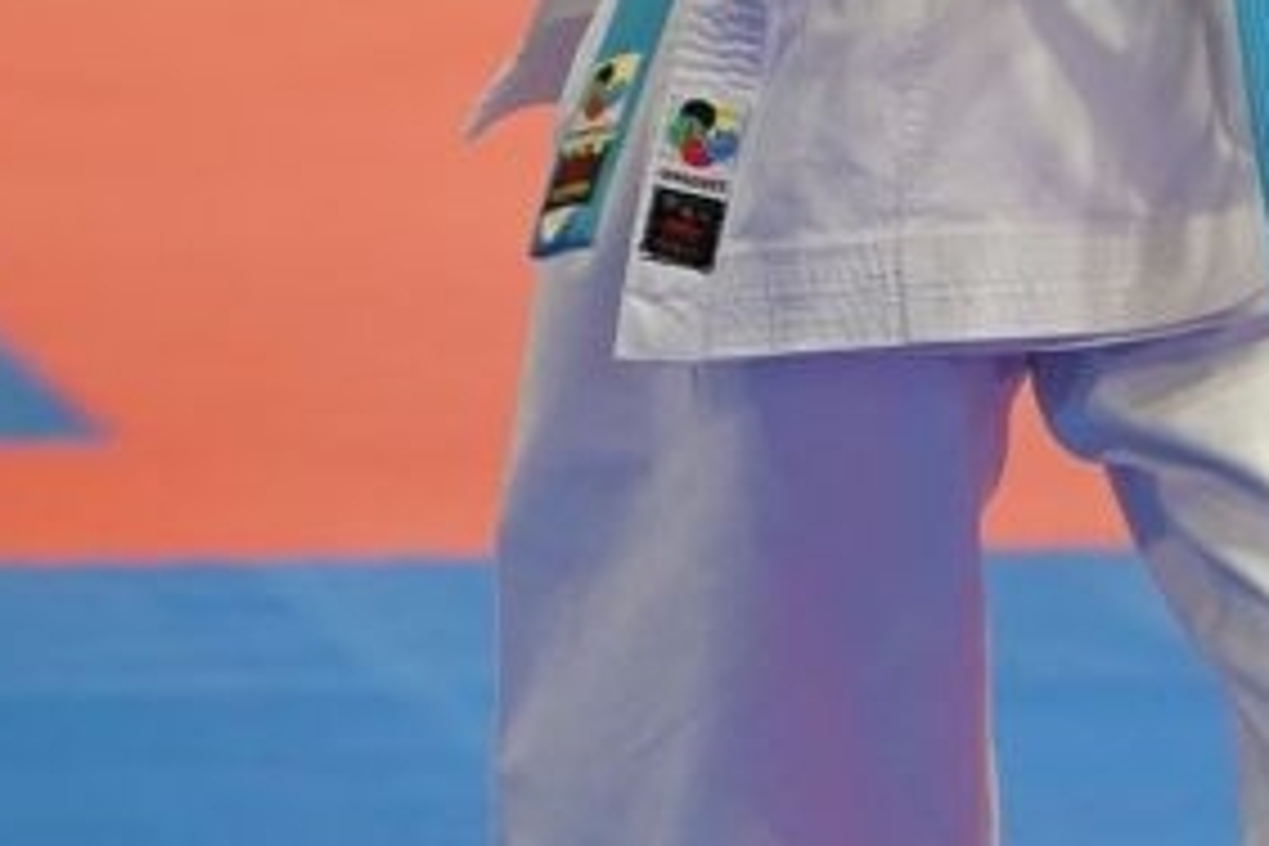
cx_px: 608
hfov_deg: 3.4
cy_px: 558
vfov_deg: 2.3
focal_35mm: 607
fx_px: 21395
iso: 800
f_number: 2.8
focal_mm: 95
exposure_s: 1/500
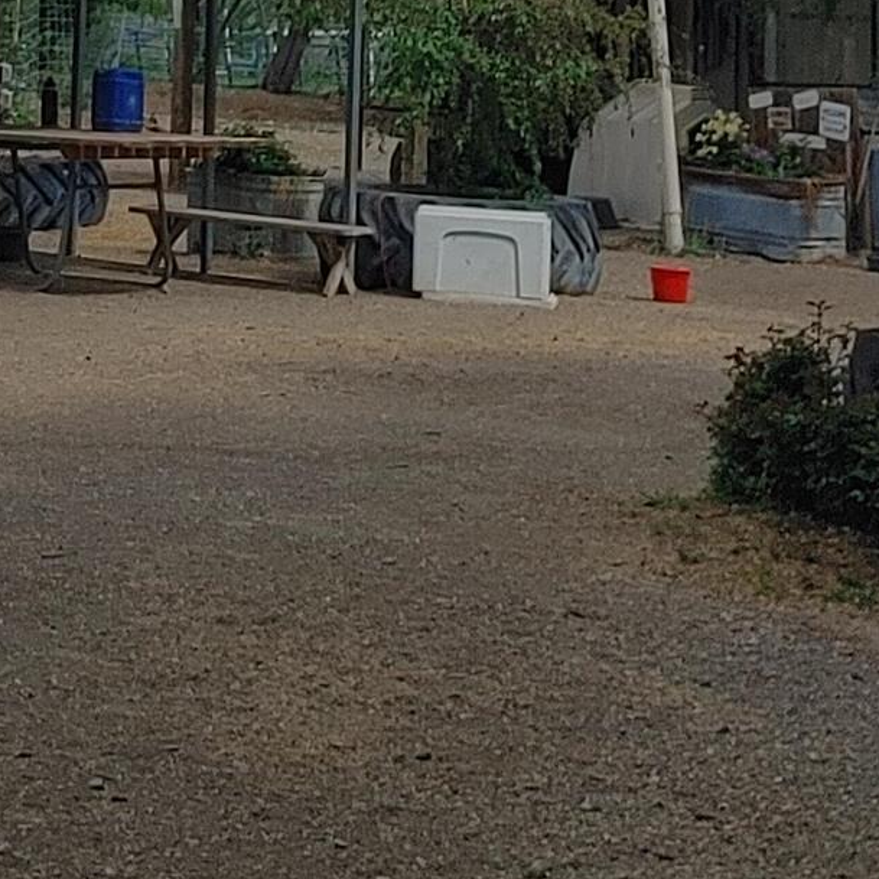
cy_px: -563
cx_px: -192
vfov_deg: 12.0
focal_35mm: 137
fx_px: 3936
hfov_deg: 12.4
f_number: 1.8
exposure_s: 1/2703
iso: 50
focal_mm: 4.81
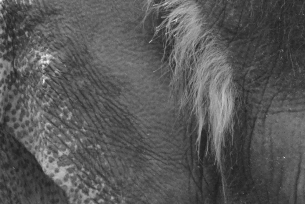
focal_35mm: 1002
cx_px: 324
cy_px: 271
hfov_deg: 2.1
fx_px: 8489
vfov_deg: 1.4
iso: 1600
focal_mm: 200
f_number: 5.6
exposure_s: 1/200
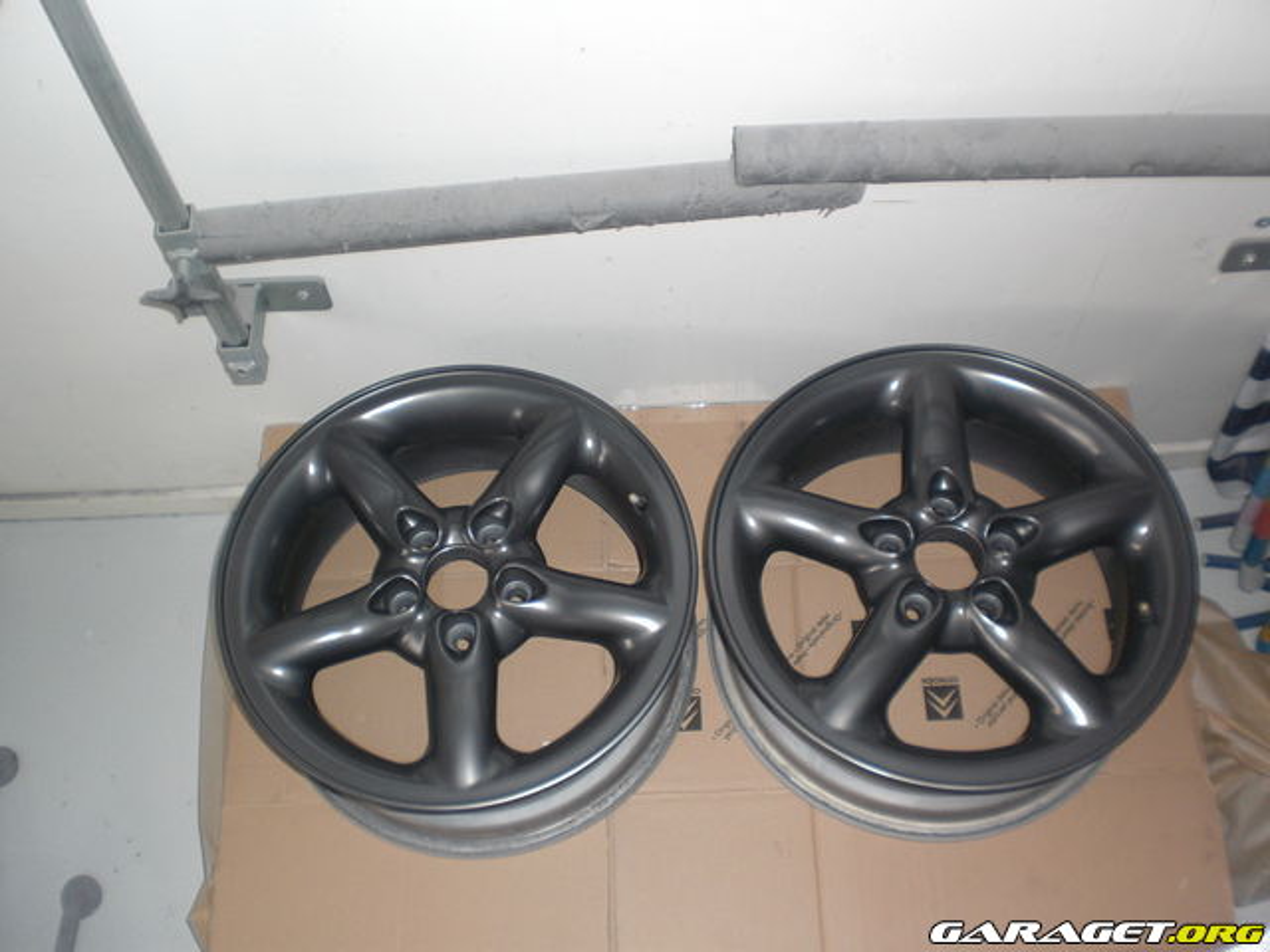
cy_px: 476
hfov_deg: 51.4
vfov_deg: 39.7
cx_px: 635
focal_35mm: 36
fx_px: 1321
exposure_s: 1/60
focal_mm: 6.3
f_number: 3.1
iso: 100
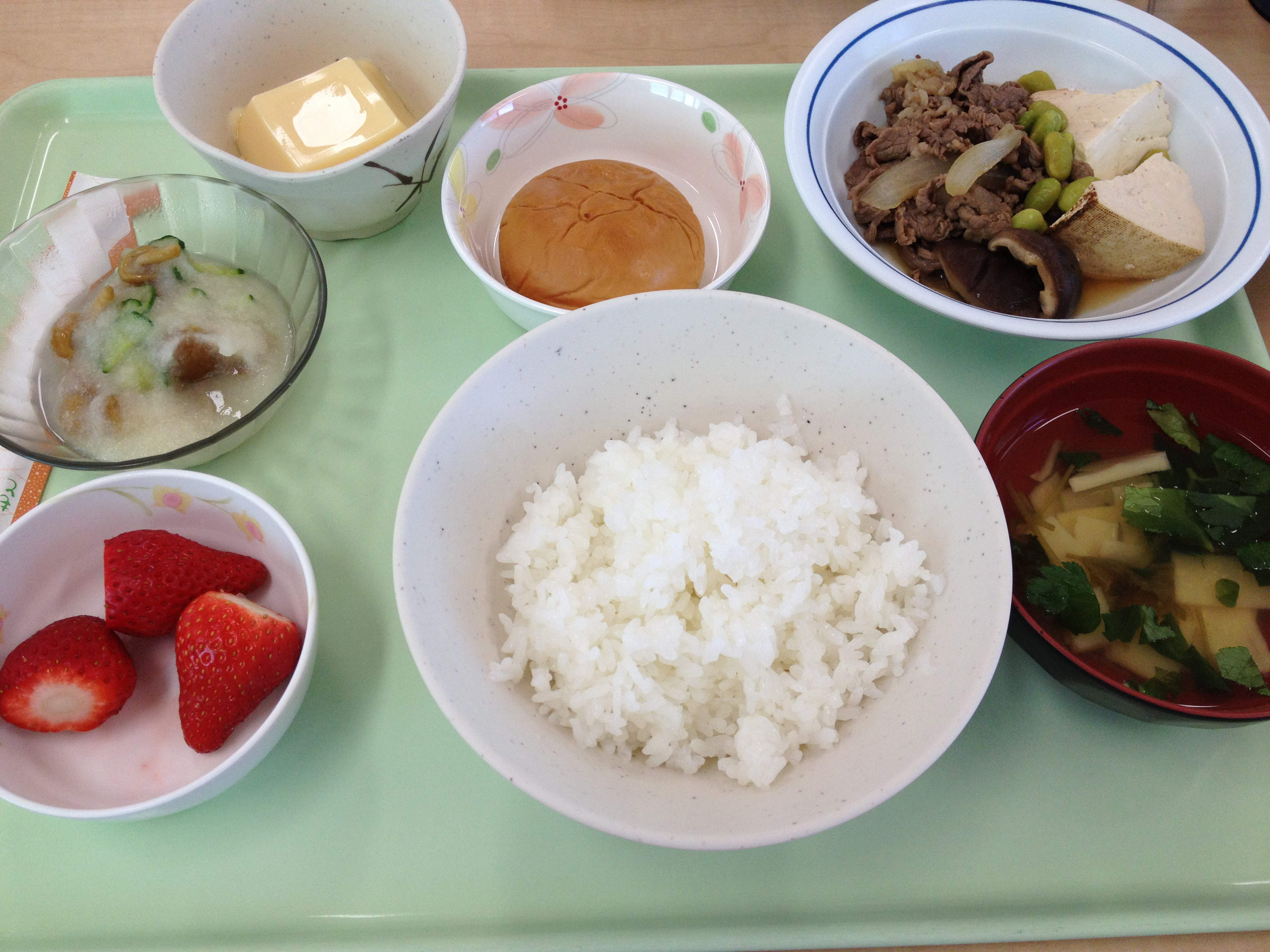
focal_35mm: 35
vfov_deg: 40.7
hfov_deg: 52.6
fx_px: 1284
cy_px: 476
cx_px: 635
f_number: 2.4
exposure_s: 1/120
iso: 100
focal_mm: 4.28
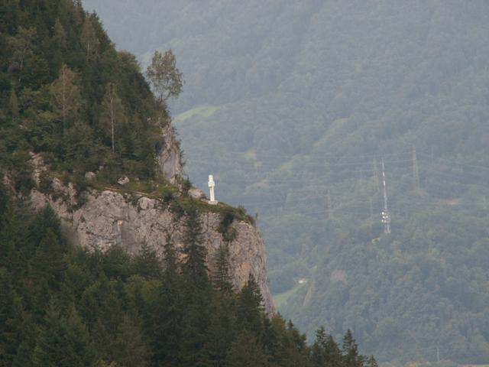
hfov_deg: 7.0
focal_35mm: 281
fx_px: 3970
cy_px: 184
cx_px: 244
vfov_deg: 5.3
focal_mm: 46.11
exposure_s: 1/250
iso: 64
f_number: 4.5
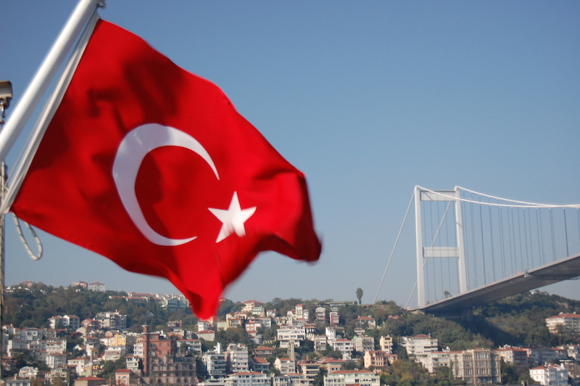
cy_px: 193
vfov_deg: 23.7
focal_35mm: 57
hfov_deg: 35.1
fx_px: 918
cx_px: 290
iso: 400
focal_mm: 38
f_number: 5
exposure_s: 1/80
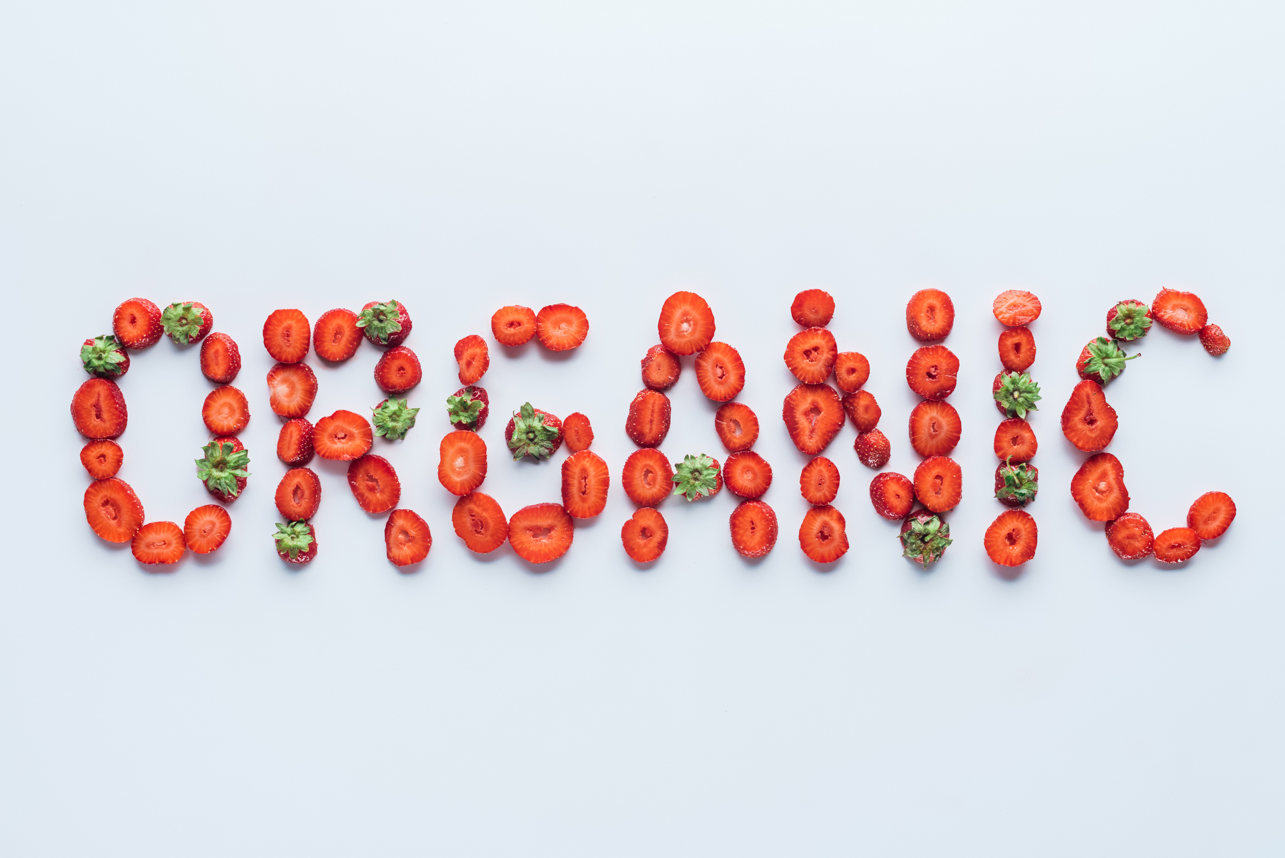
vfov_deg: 27.0
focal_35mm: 50
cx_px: 642
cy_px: 429
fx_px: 1785
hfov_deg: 39.6
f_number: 9
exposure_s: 1/160
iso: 320
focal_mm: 50
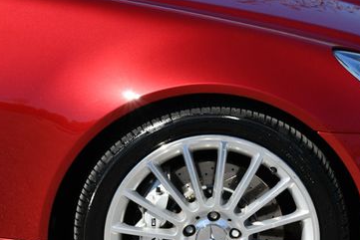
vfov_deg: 7.0
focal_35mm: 195
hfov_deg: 10.5
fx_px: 1951
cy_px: 162
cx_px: 199
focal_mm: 55
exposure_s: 1/320
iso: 100
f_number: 9
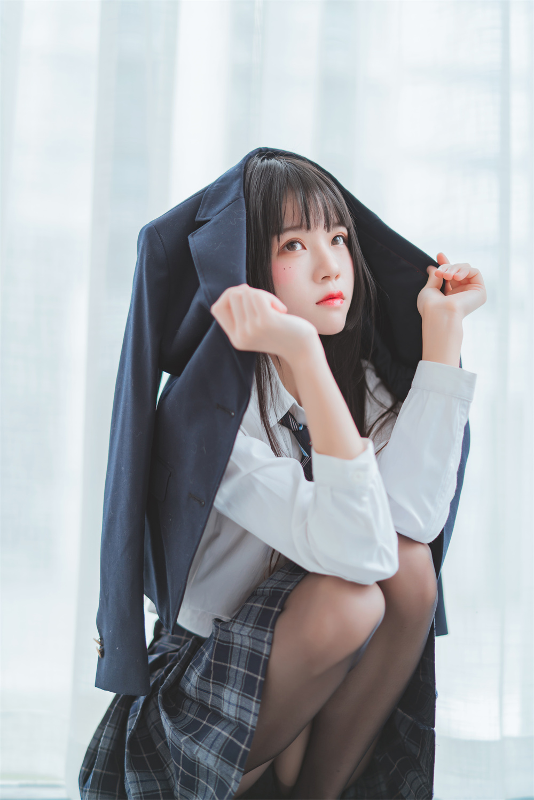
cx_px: 267
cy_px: 400
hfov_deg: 27.0
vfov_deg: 39.6
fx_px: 1112
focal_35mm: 50
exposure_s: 1/250
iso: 100
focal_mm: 50
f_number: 1.4
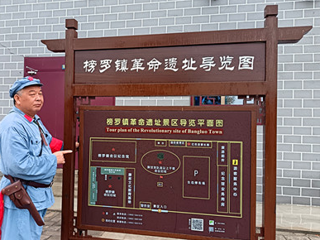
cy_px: 124
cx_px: 136
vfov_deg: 45.4
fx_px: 286
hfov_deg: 58.1
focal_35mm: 31
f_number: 1.75
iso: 173
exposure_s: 1/100
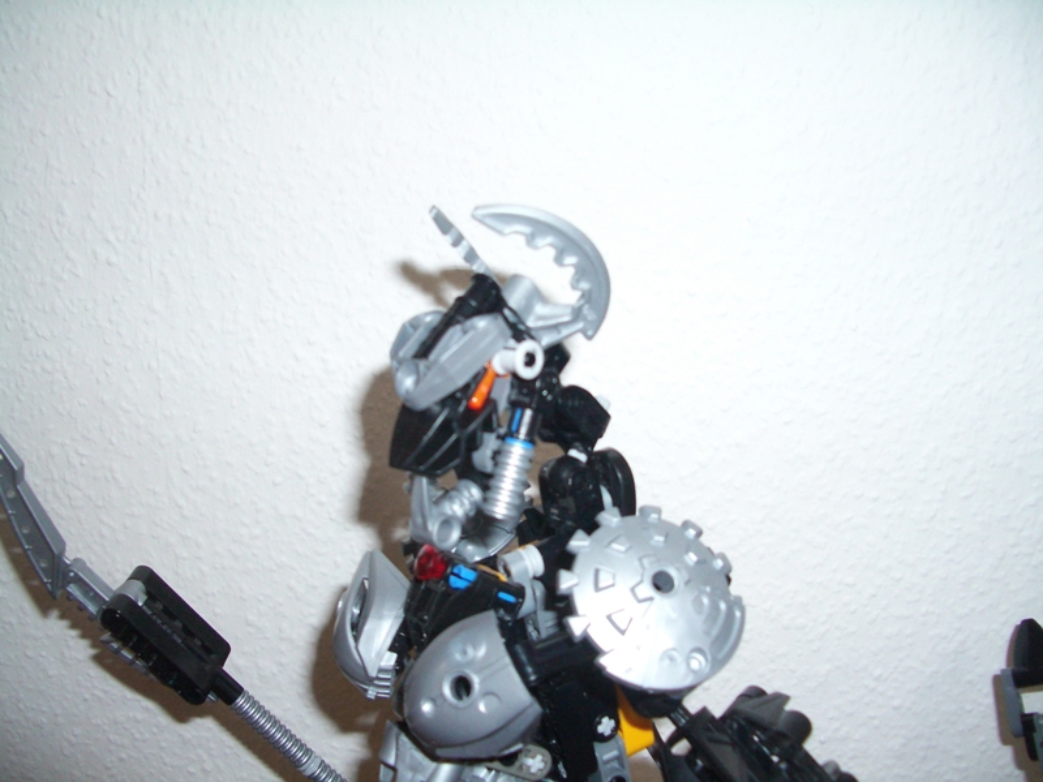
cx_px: 522
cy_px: 391
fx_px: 1055
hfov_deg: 52.6
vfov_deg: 40.7
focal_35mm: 35
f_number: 2.6
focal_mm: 5.8
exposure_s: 1/60
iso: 200
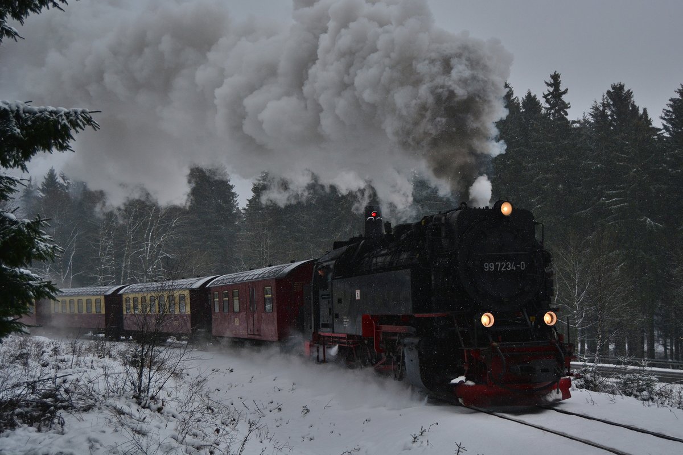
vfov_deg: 34.2
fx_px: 740
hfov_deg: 49.6
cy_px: 228
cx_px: 342
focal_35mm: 39
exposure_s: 1/640
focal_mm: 26
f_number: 4
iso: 250
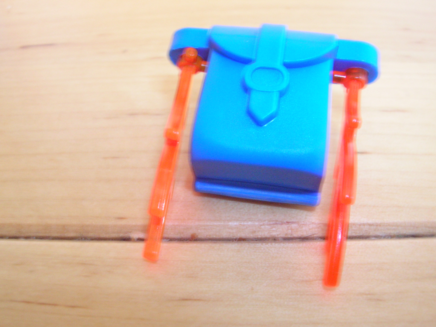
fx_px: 440
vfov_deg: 40.6
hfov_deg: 52.7
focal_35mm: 35
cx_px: 218
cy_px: 164
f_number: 5.6
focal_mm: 5.8
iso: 200
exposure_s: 1.04
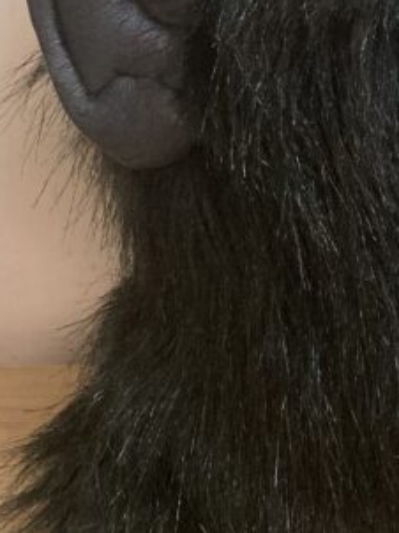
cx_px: 613
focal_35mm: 95
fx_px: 1462
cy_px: 125
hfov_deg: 14.4
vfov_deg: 20.5
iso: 160
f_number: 1.8
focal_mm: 3.99
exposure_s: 1/50
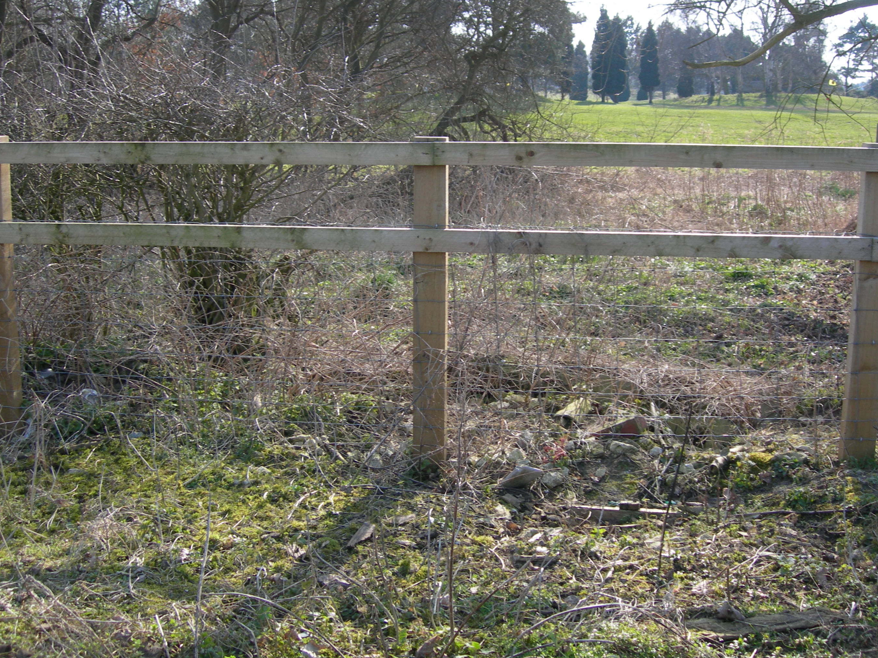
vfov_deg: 33.6
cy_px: 297
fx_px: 1091
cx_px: 478
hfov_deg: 43.8
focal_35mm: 43
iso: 50
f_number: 2.8
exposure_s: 1/292
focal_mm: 7.8
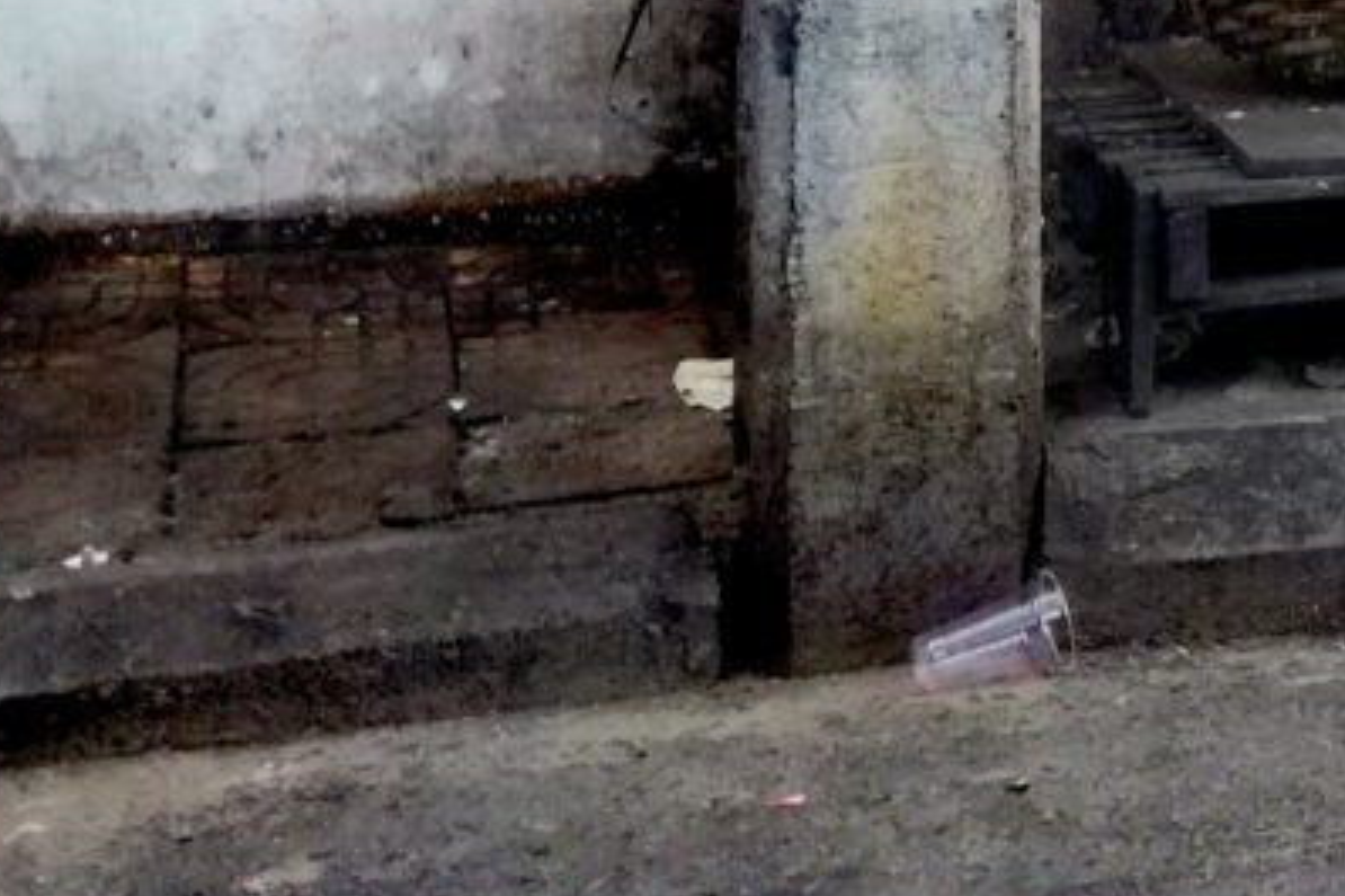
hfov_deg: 14.9
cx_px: 2653
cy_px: -666
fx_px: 4220
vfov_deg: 11.3
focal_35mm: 113
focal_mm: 3.79
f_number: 2
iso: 50
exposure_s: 1/136
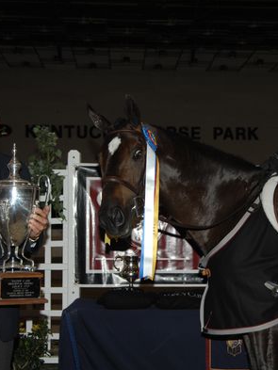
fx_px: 779
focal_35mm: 73
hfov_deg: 20.2
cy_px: 194
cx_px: 190
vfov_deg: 26.7
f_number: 4
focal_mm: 31
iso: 200
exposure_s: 1/125
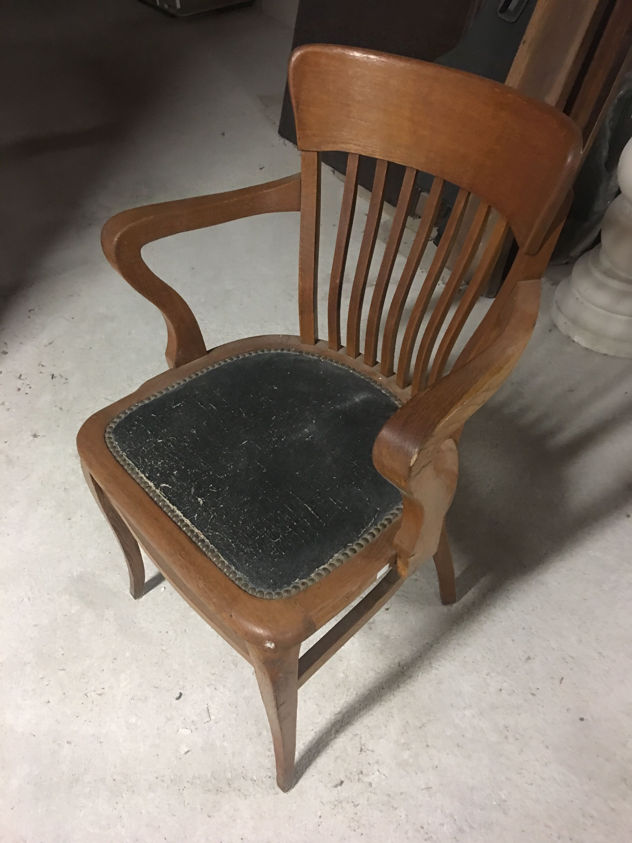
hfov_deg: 48.2
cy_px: 422
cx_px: 316
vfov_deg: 61.7
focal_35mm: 29
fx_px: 706
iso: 100
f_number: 2.2
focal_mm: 4.15
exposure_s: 1/4
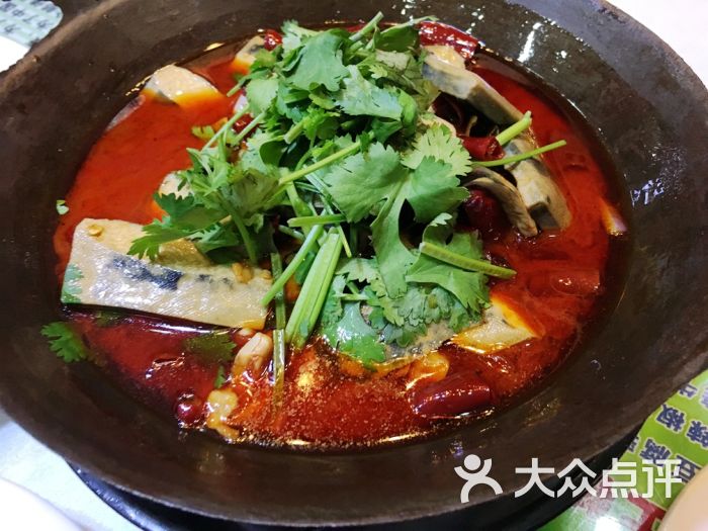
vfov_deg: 48.2
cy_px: 266
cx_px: 354
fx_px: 593
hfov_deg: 61.7
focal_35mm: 29
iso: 200
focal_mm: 4.15
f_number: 2.2
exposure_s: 1/17
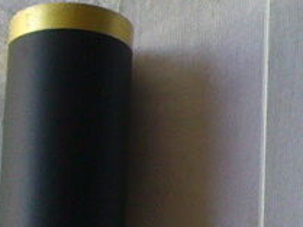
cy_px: 68
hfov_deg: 7.0
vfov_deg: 5.5
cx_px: 699
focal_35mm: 268
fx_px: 2347
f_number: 2.8
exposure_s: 1/50
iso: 80
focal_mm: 5.8
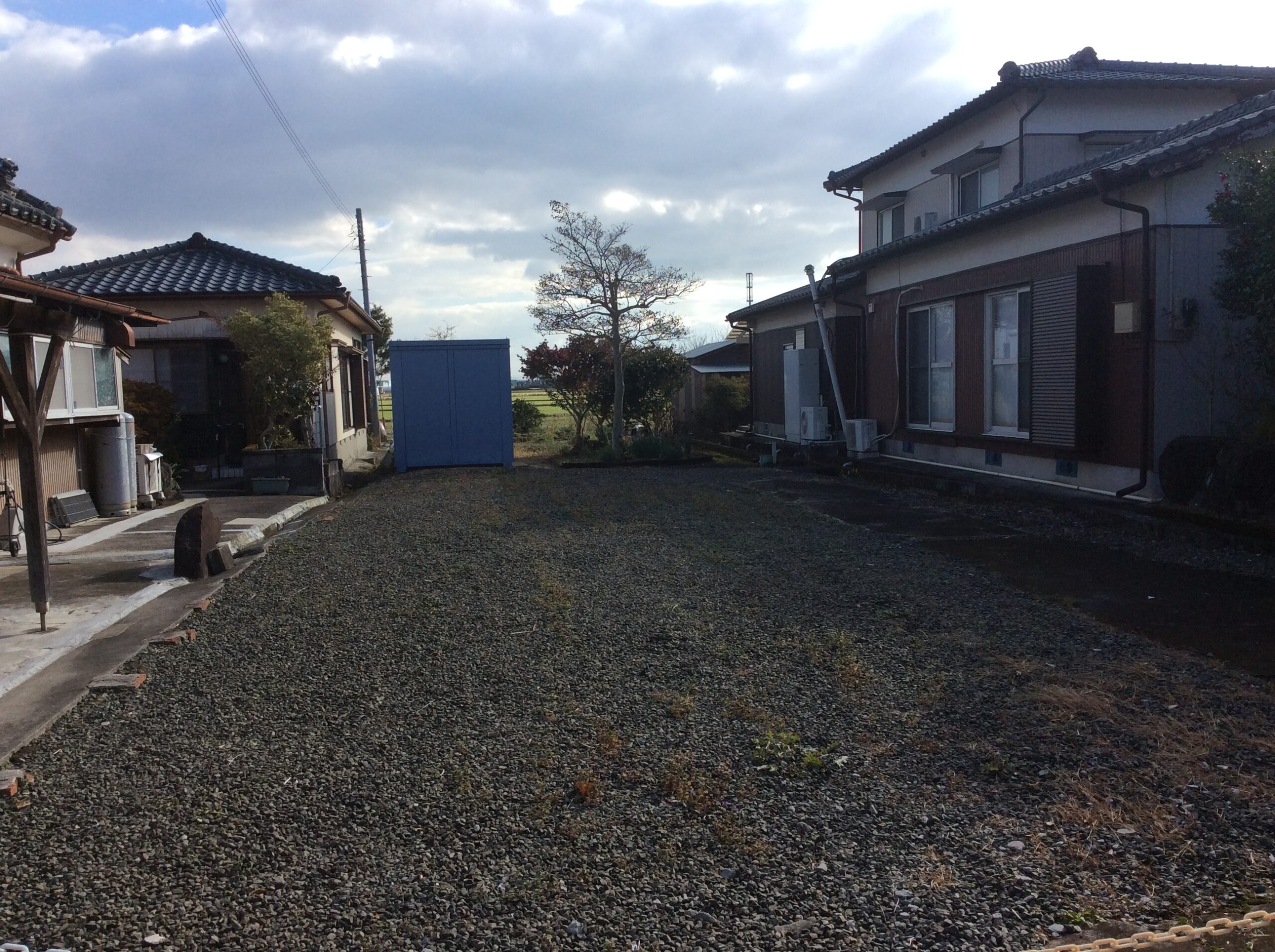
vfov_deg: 44.1
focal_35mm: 32
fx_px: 1177
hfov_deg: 56.9
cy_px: 476
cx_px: 638
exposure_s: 1/1167
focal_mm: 3.3
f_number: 2.4
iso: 32
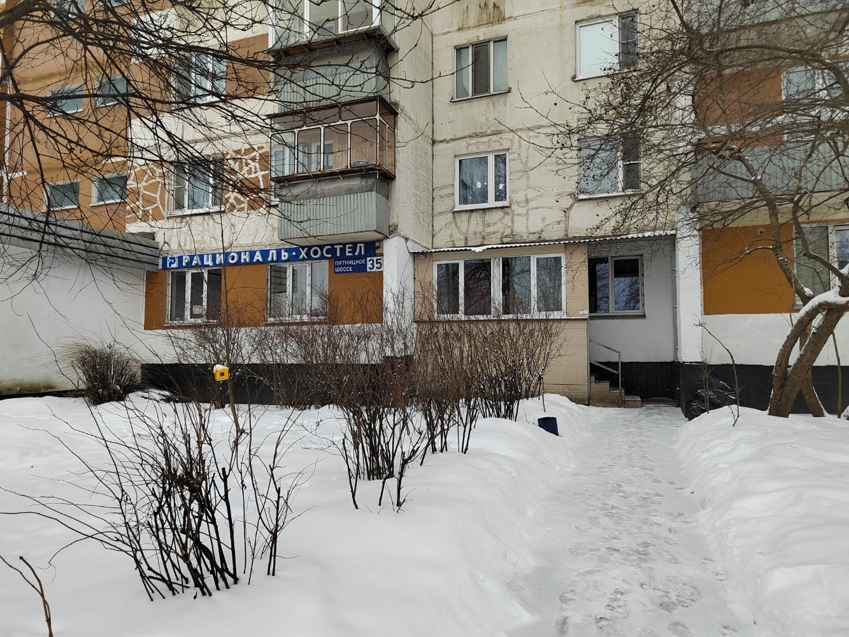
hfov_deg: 73.9
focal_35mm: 23
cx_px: 424
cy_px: 318
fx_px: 564
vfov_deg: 58.9
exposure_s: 1/1429
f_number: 1.9
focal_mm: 5.52
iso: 603
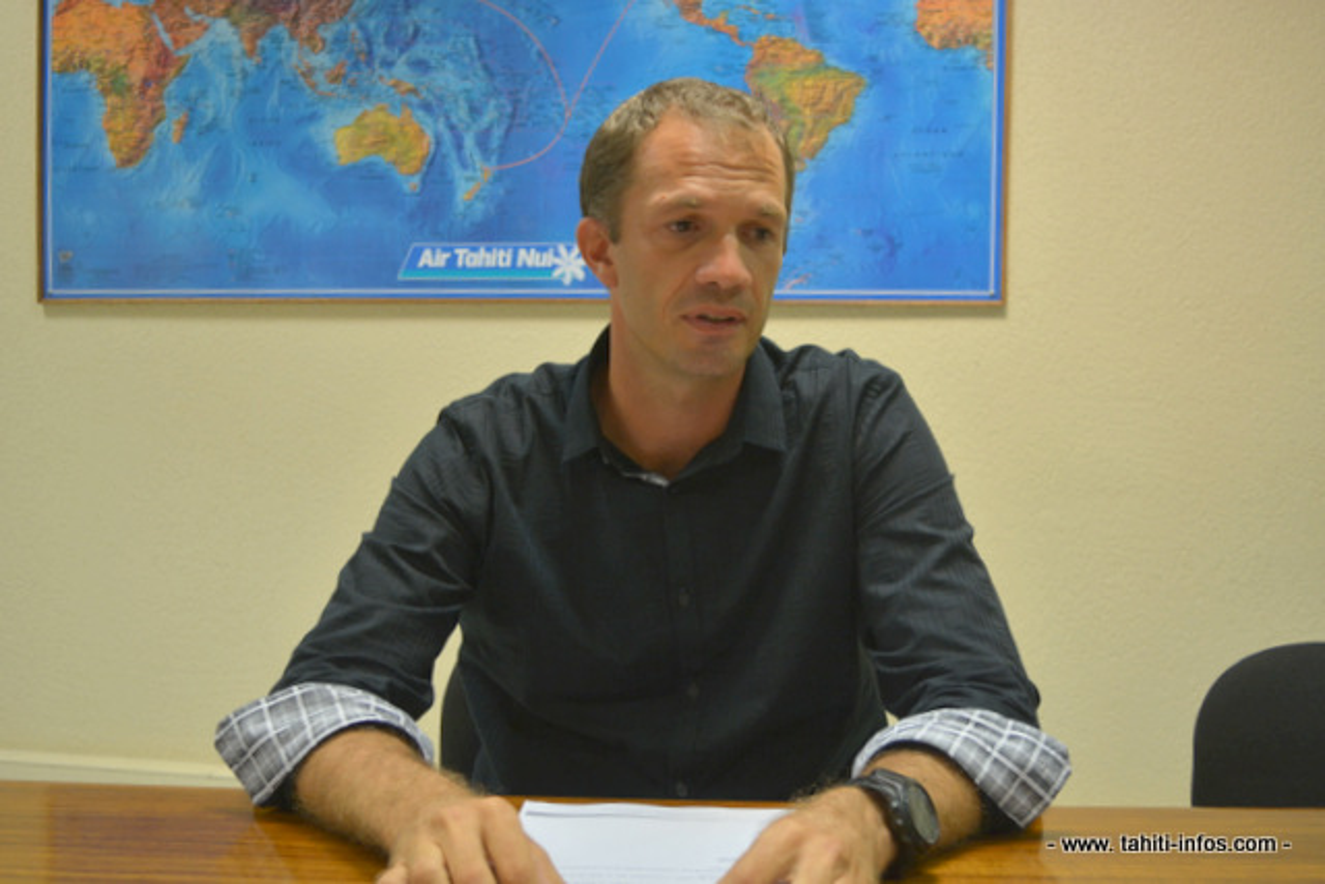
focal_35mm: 38
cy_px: 442
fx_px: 1380
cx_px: 662
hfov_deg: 51.3
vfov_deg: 35.5
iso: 450
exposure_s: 1/60
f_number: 4
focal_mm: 25
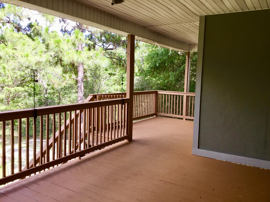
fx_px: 242
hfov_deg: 58.4
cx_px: 135
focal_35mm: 31
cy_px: 101
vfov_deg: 45.4
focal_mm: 3.3
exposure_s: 1/174
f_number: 2.4
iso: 25
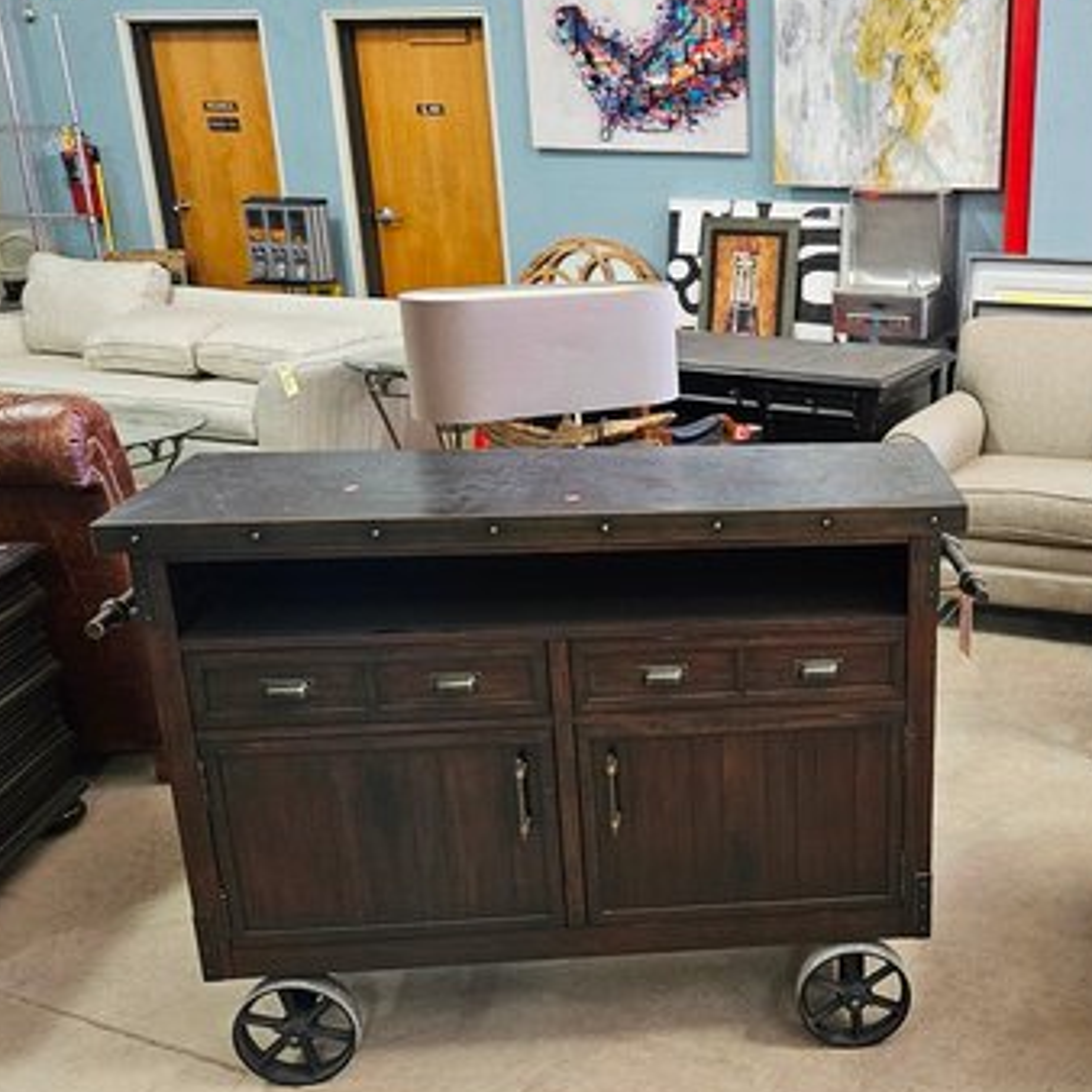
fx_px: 1356
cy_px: 609
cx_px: 864
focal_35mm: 38
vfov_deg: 43.8
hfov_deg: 42.0
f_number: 1.8
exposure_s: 1/120
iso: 500
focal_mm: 5.4
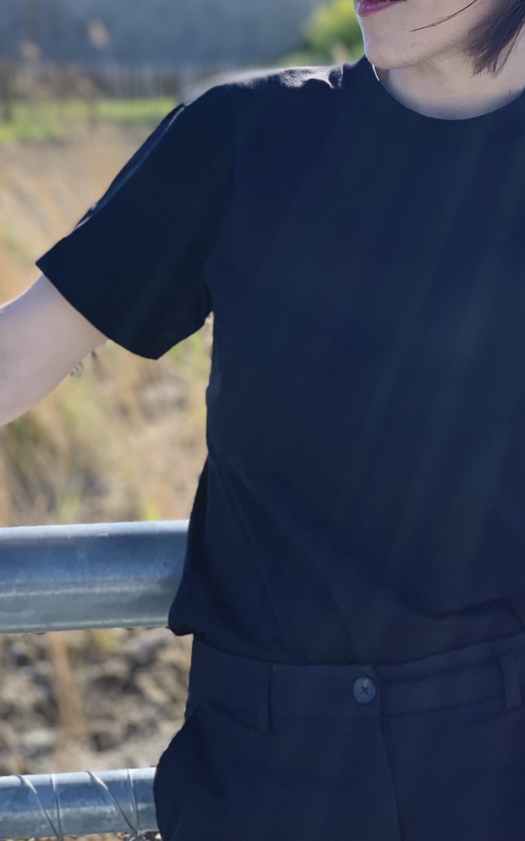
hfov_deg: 13.3
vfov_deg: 21.0
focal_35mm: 98
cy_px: 196
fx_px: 2244
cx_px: 385
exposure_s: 1/675
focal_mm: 6
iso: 16
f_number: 2.4
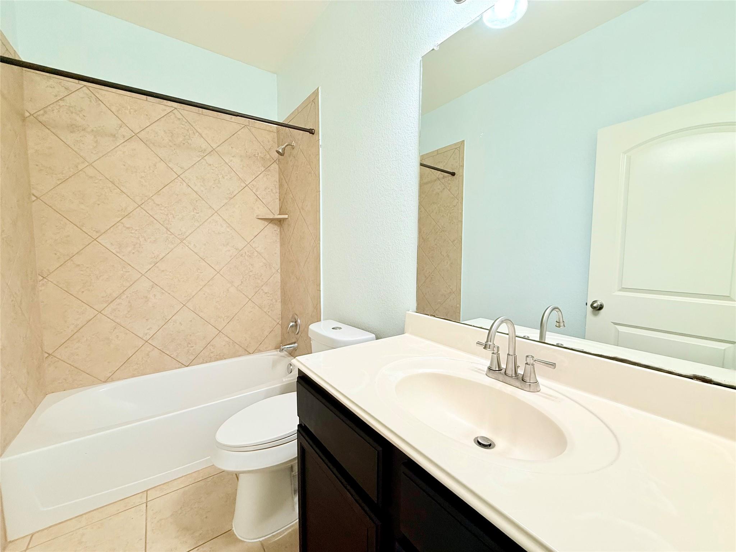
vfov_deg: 85.7
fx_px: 298
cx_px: 368
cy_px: 276
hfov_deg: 102.1
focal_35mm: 14
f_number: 2.2
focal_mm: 2.22
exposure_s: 1/120
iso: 160
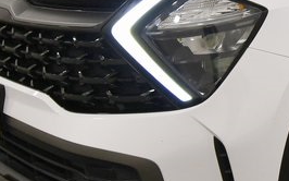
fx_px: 772
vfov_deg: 13.2
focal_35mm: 98
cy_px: 1
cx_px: 380
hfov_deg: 19.5
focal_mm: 17
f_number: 5.3
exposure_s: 1/250
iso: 720
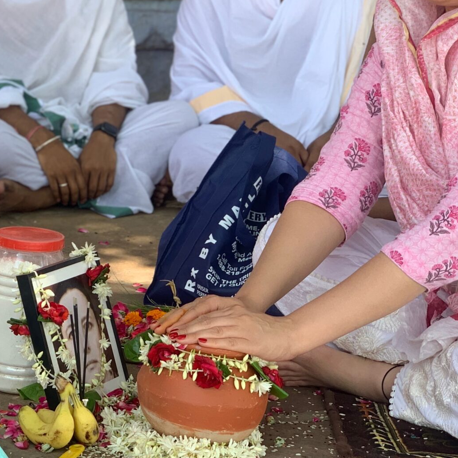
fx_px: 1706
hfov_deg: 15.0
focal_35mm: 114
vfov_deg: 15.3
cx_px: -18
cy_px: 154
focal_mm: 6
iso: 16
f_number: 2.4
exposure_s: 1/122
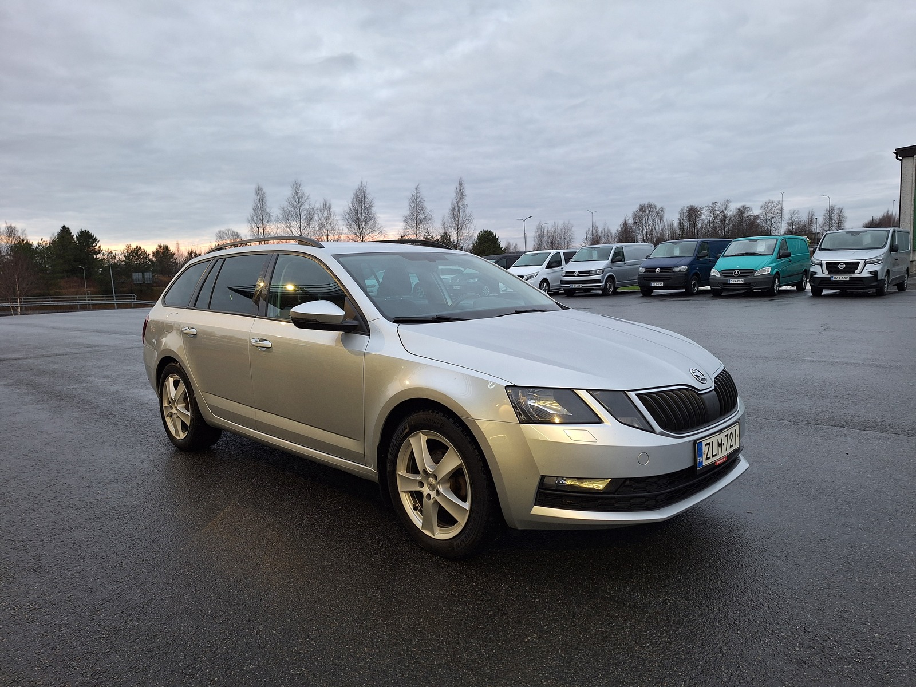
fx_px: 609
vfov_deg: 58.9
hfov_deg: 73.9
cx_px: 458
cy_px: 344
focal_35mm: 23
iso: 100
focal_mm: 5.54
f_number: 1.8
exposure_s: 1/50
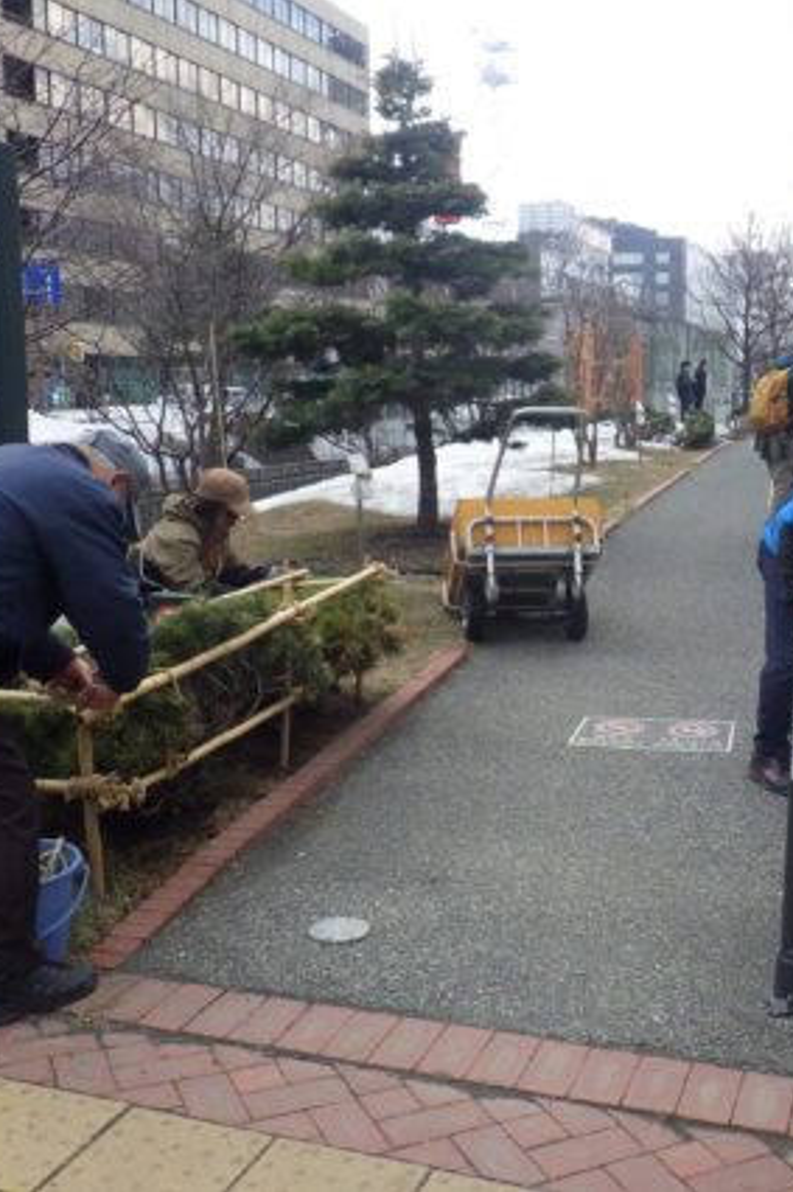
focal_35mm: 39
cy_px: 596
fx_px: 1290
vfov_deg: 49.6
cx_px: 553
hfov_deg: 33.8
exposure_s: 1/250
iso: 125
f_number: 4.2
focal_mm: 5
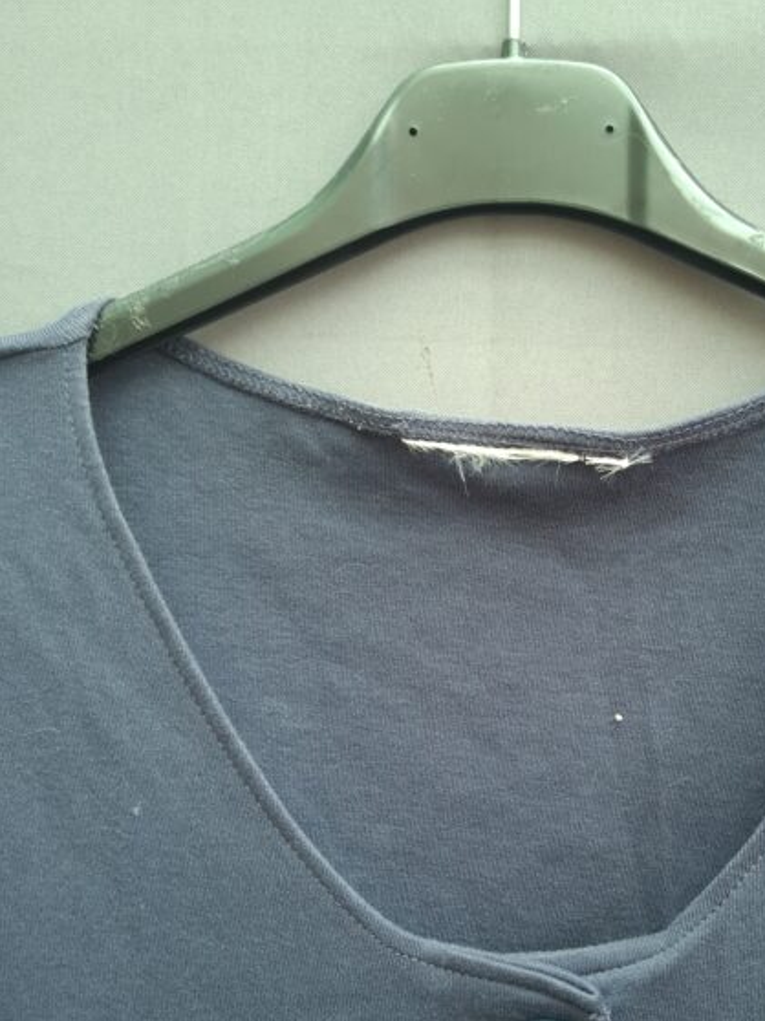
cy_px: 642
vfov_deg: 54.7
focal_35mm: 33
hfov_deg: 42.0
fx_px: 973
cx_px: 547
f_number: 1.8
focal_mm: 5.54
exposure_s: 1/100
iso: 200
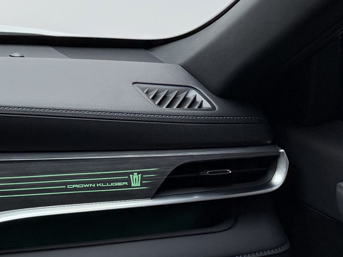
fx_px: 941
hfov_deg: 16.7
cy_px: 109
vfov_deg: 15.6
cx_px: -299
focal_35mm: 95
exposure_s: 1/121
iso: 125
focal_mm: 6.76
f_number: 1.78
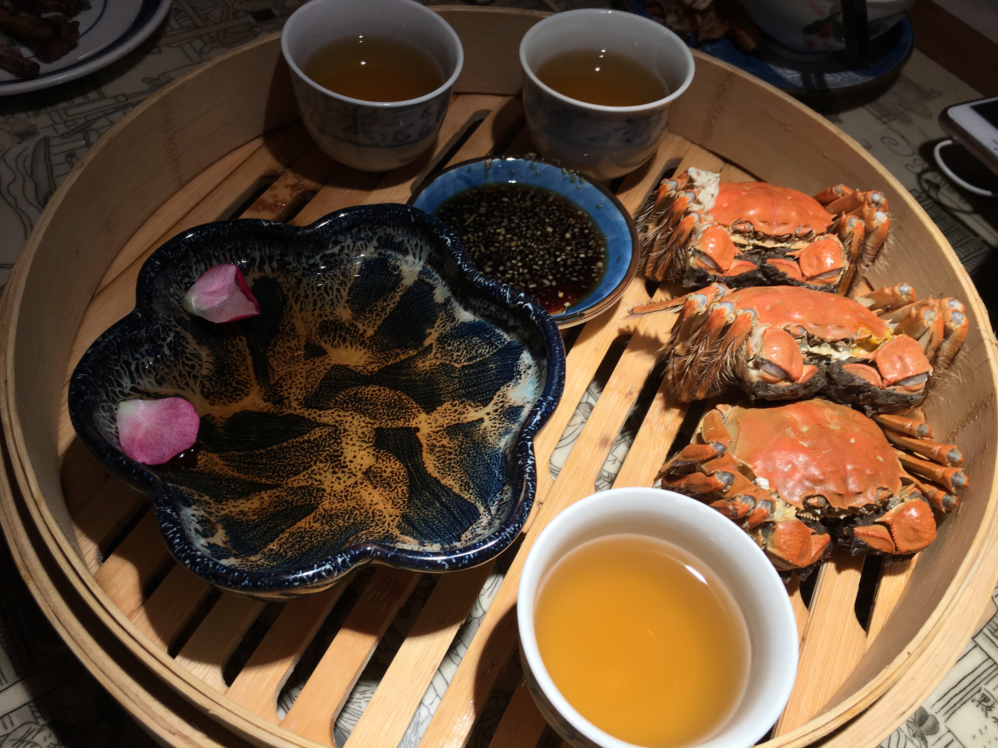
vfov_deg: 48.2
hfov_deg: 61.7
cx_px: 499
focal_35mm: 29
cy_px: 374
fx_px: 836
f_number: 2.2
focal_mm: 4.15
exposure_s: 1/50
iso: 32
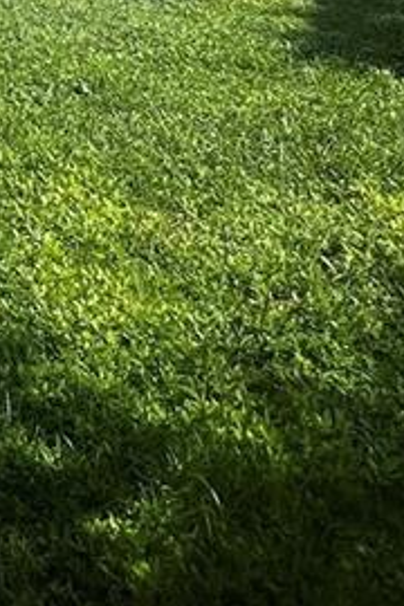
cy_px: -272
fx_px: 1010
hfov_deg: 18.8
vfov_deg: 25.9
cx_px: -267
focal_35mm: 60
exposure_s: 1/2732
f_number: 1.8
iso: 32
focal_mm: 1.57
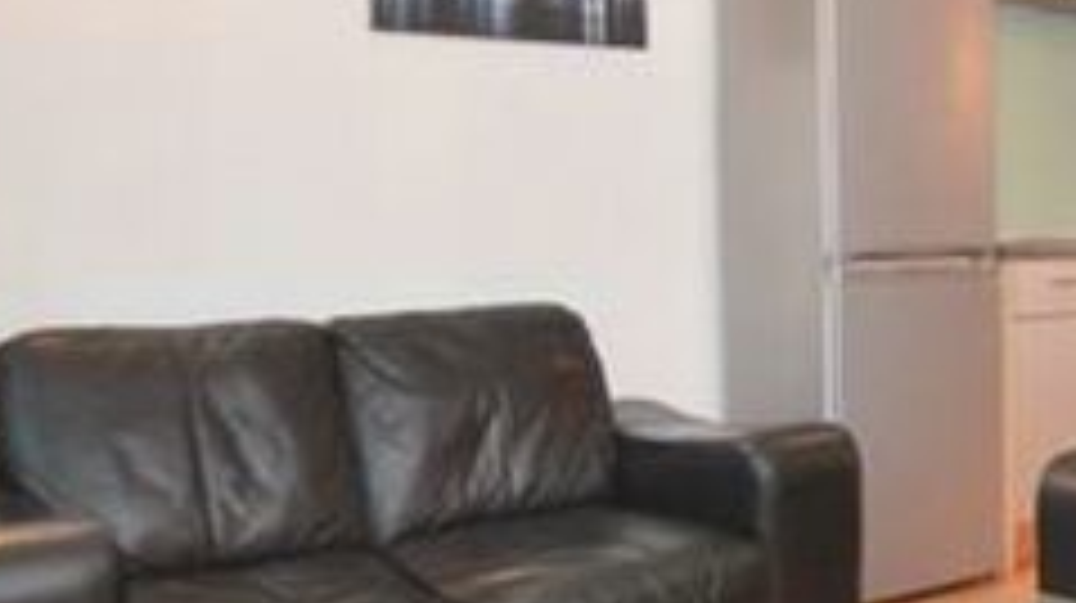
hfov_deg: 40.5
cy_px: 297
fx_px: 1311
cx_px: 1008
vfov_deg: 25.9
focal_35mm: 46
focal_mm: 10
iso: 900
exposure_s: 1/60
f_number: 4
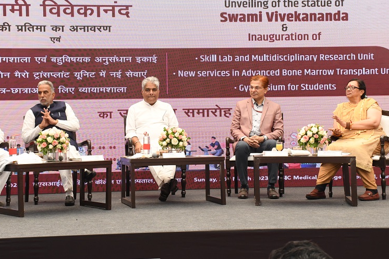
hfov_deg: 26.6
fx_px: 821
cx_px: 162
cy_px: 106
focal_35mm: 76
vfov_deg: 17.9
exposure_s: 1/100
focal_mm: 42
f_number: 9
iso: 1600
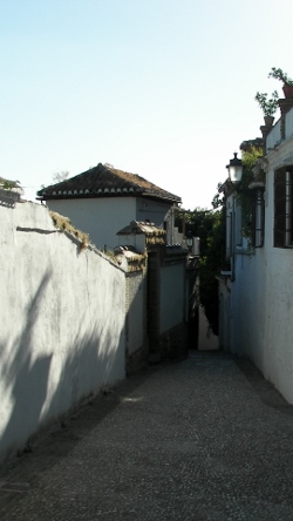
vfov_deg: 39.2
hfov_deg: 22.5
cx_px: 205
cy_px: 260
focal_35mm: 53
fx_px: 731
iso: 50
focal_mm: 6
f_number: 4
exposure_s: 1/500
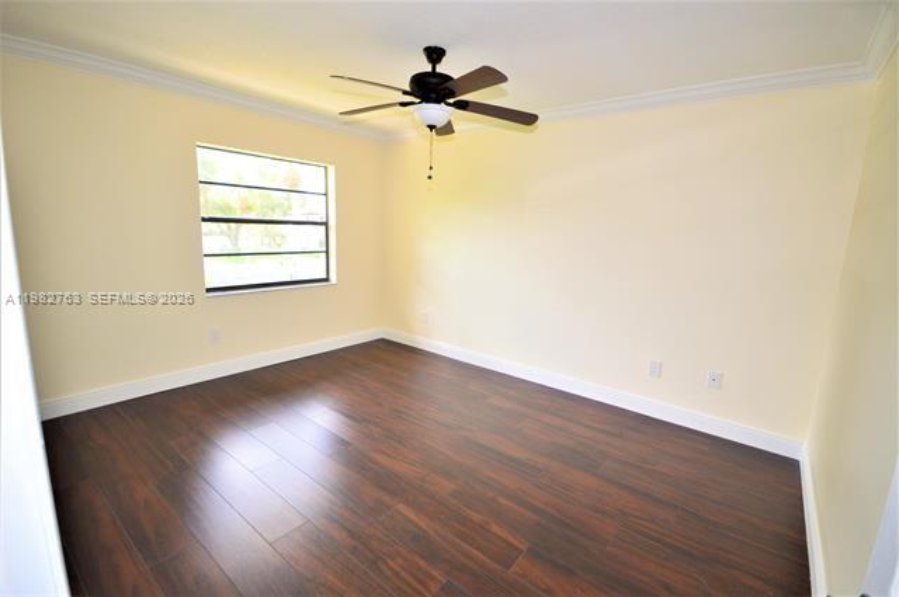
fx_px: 374
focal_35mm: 15
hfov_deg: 100.5
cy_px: 298
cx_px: 450
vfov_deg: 77.2
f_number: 5
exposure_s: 1/100
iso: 400
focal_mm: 10
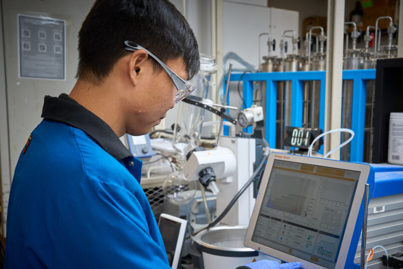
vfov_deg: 28.0
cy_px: 160
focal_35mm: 48
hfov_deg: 41.1
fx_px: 537
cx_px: 224
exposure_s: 1/160
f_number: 5.6
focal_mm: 38
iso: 1250
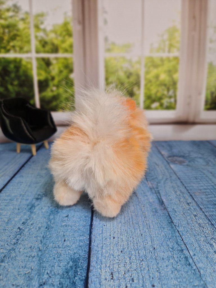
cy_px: 144
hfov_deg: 58.9
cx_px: 108
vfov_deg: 73.9
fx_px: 191
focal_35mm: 23
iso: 50
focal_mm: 5.4
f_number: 1.8
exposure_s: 1/180
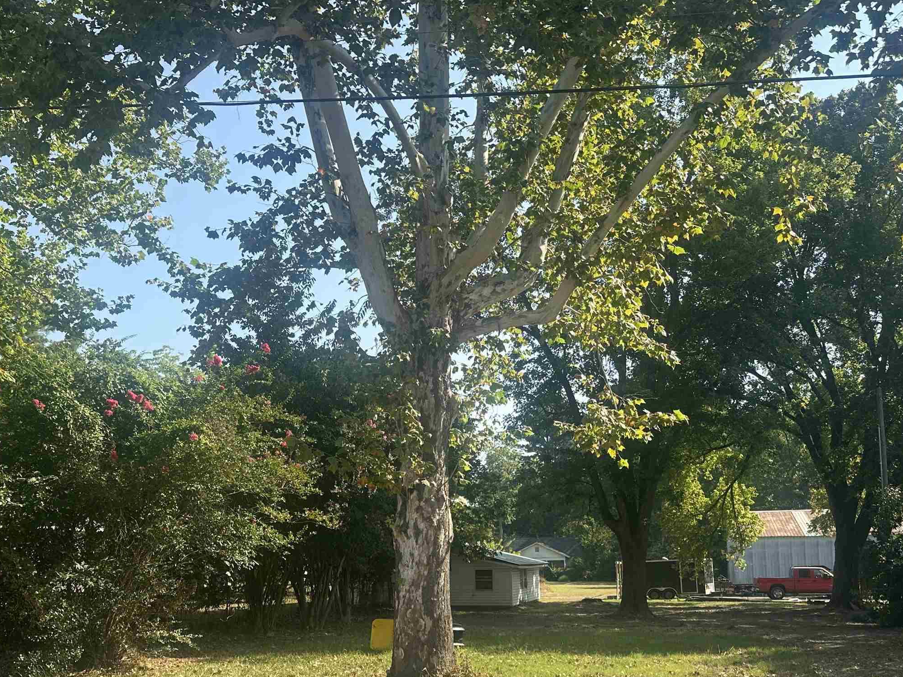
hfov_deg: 50.1
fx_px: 965
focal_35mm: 37
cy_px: 455
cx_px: 473
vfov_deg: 38.2
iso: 80
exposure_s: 1/1562
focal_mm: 6.86
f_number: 1.78
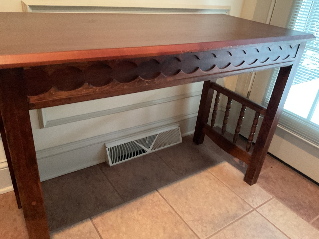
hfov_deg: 61.7
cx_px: 160
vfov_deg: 48.2
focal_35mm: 29
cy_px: 120
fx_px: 267
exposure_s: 1/30
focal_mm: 3
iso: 500
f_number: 1.8
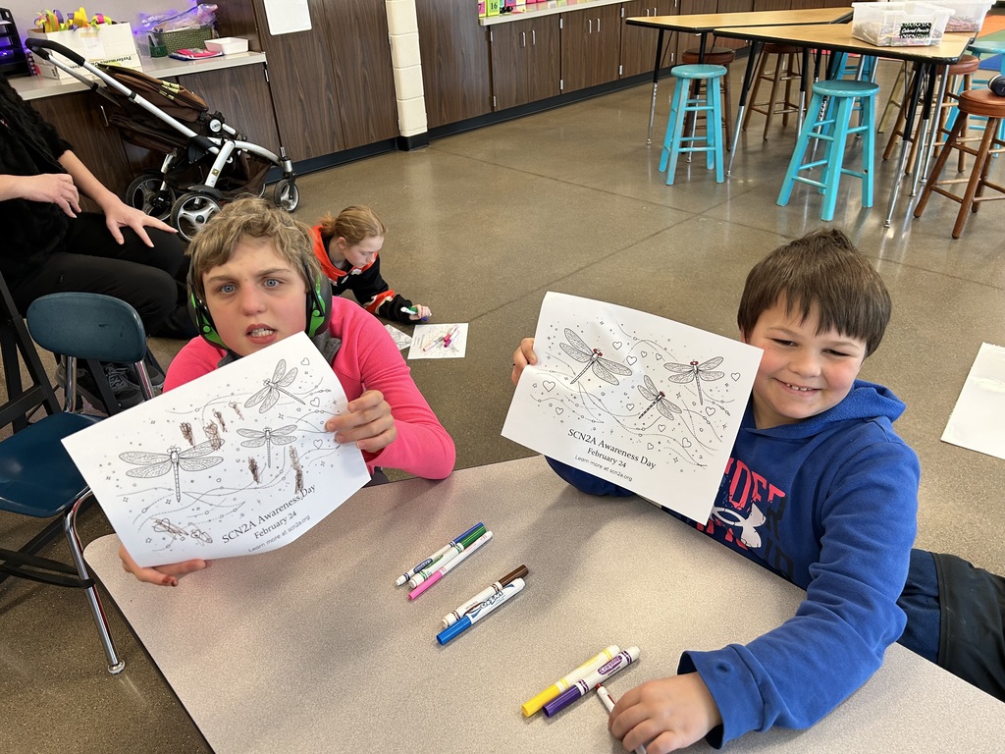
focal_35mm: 26
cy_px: 377
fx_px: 755
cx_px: 502
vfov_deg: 53.1
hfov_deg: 67.3
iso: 100
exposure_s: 1/100
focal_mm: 5.7
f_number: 1.5
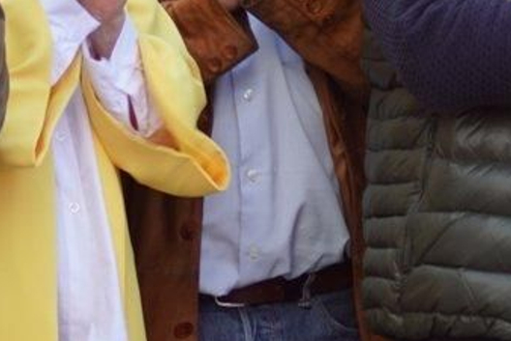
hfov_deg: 5.3
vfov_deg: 3.6
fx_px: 5491
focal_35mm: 387
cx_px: 165
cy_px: -42
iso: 160
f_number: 4.5
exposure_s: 1/160
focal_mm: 85
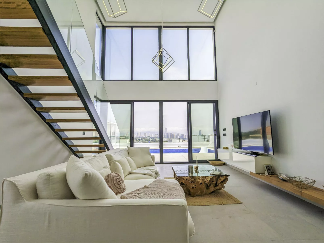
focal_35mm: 16
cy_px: 122
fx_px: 150
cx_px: 162
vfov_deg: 78.1
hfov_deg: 94.5
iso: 48
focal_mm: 2.35
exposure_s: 1/1400
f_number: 2.2
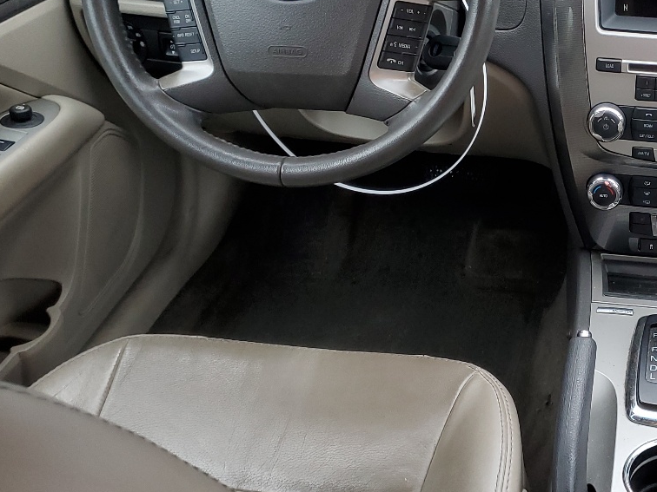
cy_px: 176
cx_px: 615
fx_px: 1044
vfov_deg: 26.5
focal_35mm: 55
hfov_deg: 32.8
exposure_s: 1/120
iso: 59
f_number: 1.5
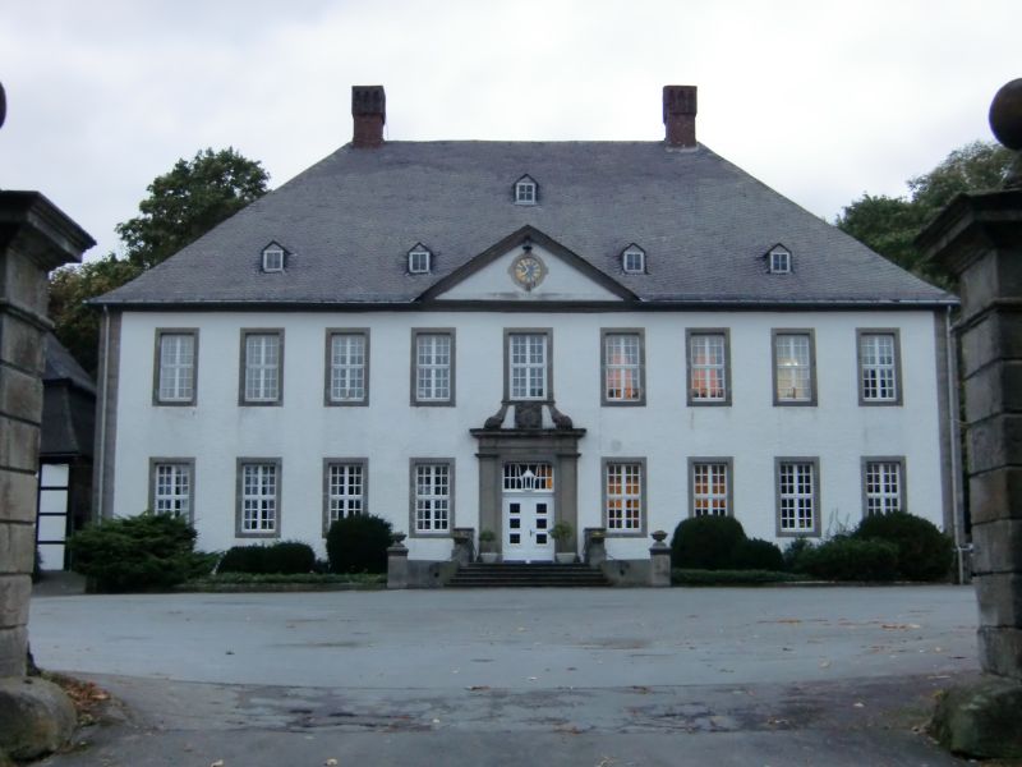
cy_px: 384
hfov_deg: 40.4
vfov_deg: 30.9
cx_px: 511
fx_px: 1388
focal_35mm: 47
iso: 400
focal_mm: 8.4
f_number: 4
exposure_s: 1/20
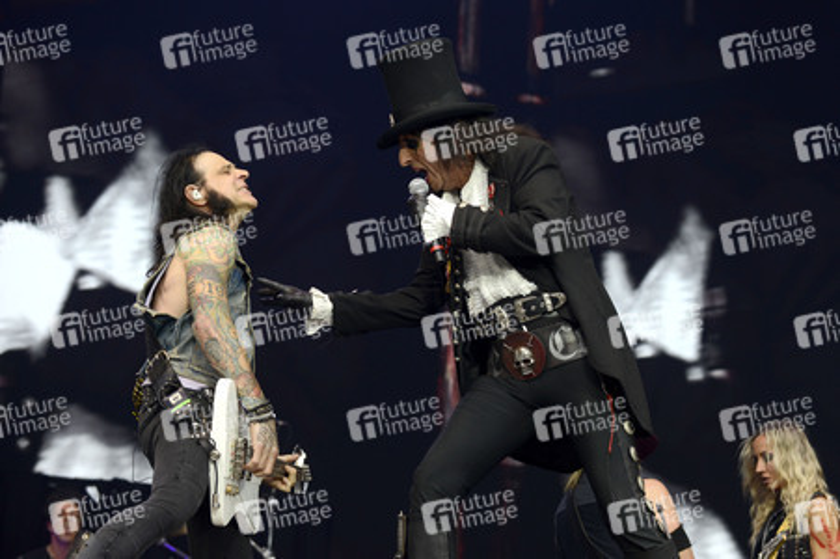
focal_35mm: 98
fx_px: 2285
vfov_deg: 13.9
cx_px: 420
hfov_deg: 20.8
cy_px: 280
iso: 320
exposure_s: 1/800
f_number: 5
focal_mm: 98
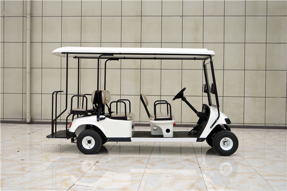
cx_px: 144
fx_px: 358
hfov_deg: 43.6
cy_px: 96
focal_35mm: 45
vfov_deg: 29.8
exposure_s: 1/125
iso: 140
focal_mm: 30
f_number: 5.6
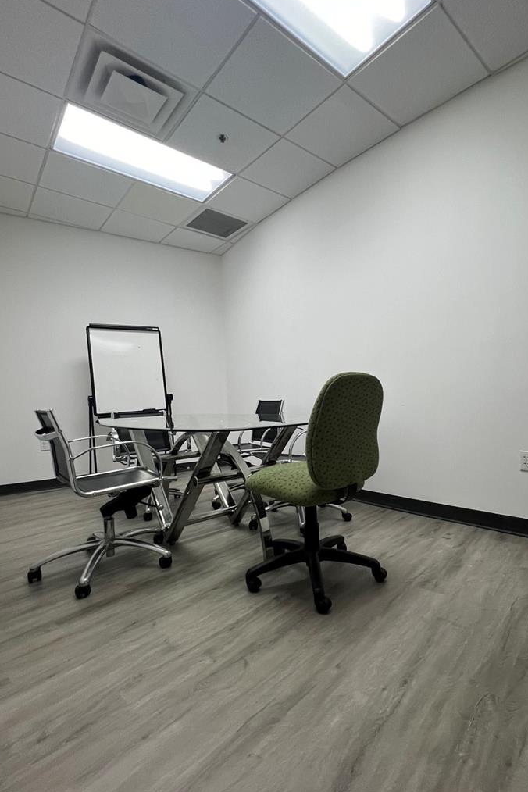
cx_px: 314
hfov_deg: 73.0
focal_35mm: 16
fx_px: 352
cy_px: 407
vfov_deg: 96.7
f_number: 1.8
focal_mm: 1.57
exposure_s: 1/120
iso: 200
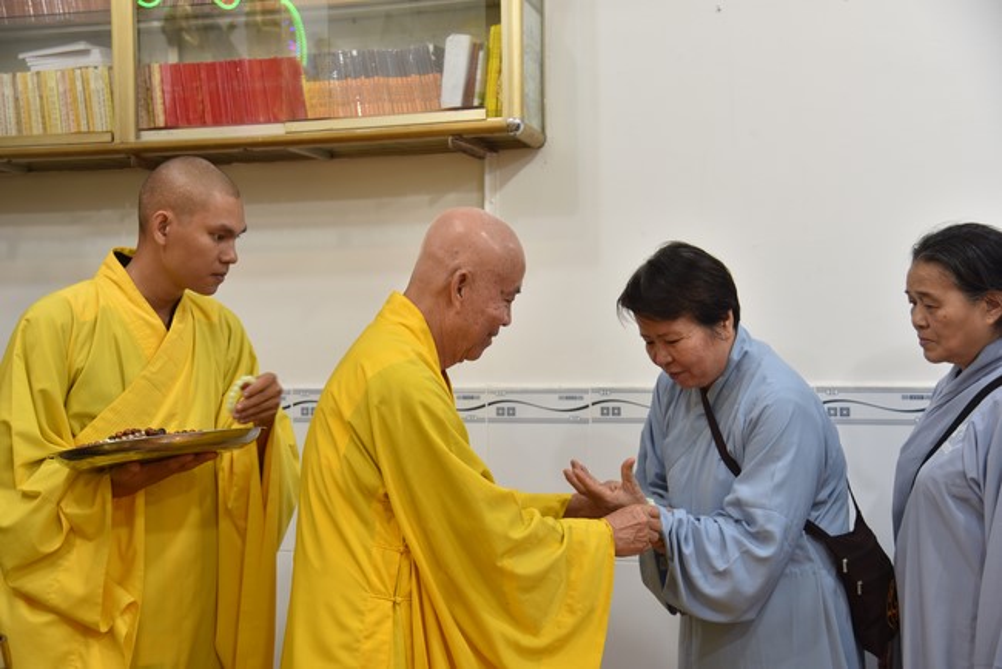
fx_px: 1337
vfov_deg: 28.1
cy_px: 334
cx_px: 501
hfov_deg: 41.1
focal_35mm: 48
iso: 400
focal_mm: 48
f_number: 4
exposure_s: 1/60
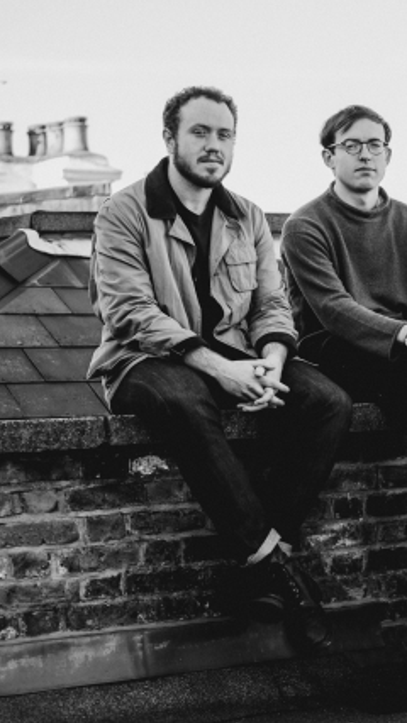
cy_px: 368
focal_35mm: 91
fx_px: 1747
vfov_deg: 23.4
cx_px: 468
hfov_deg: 13.0
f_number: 2
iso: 200
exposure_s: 1/1200
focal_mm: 35
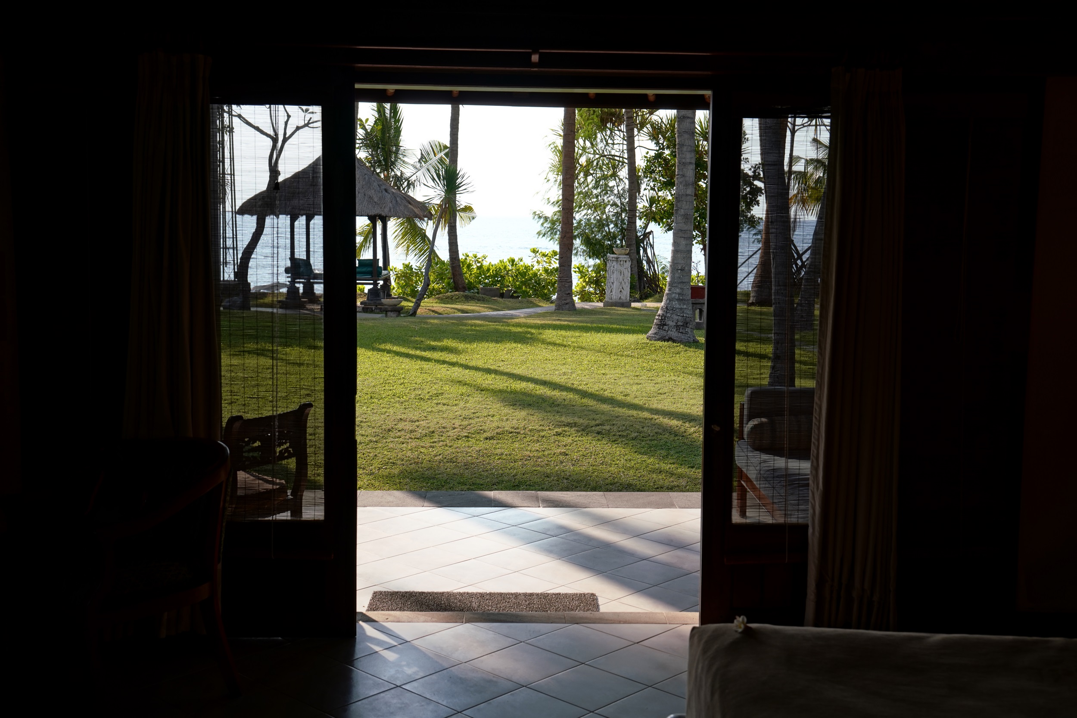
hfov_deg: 47.4
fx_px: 1227
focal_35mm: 41
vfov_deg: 32.6
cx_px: 538
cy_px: 359
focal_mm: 41
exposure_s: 1/500
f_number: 6.3
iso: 400
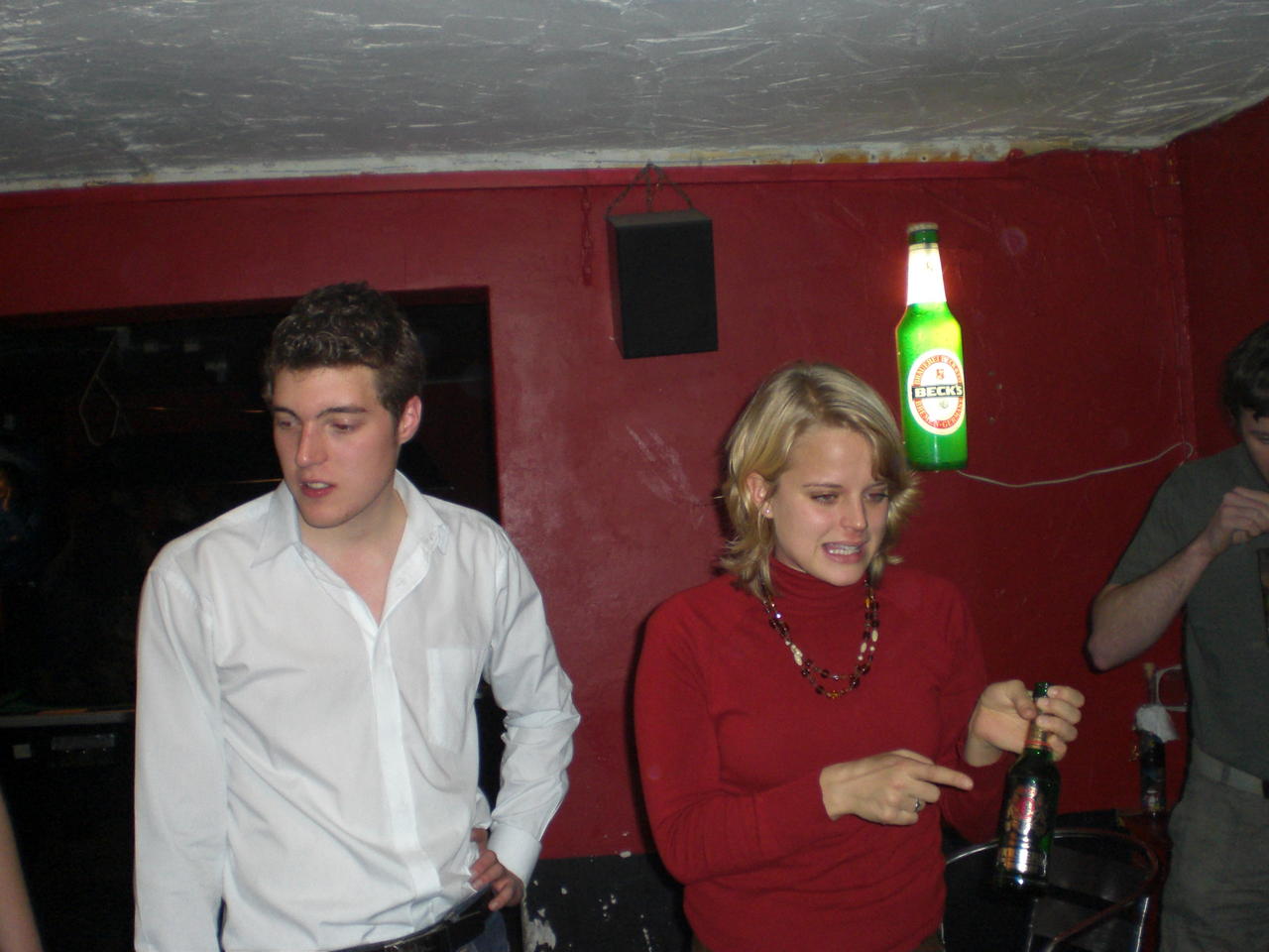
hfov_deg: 49.0
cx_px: 634
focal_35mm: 38
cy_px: 476
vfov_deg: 37.7
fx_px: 1393
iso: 200
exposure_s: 1/60
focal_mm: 6.3
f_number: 3.1
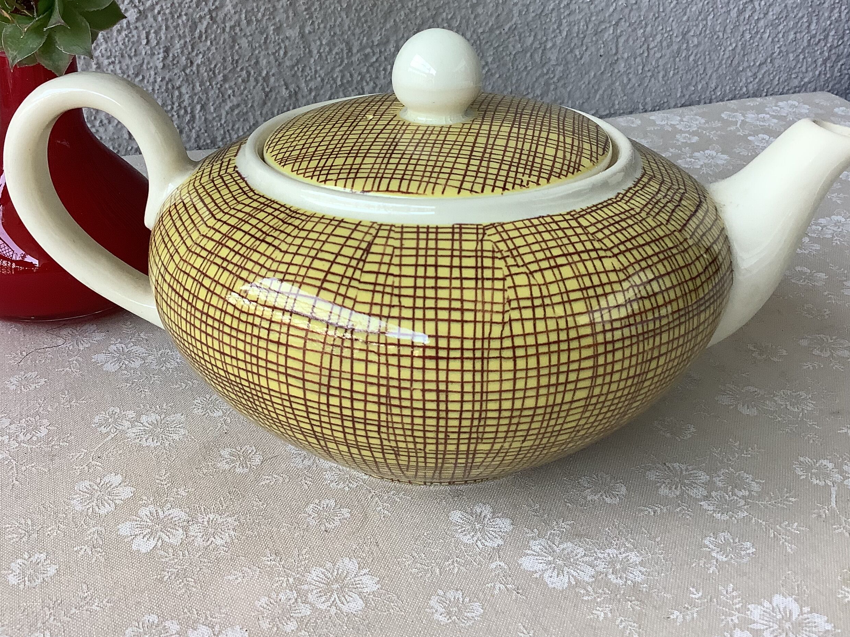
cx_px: 423
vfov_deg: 34.9
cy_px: 229
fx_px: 1007
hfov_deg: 45.8
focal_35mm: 41
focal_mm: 3.3
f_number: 2.4
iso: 64
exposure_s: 1/60
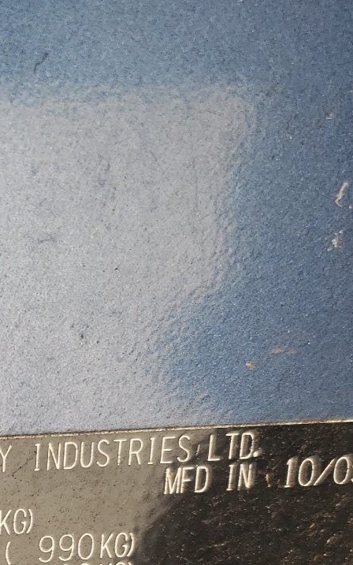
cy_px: 605
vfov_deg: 23.8
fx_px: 1262
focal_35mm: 82
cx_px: -74
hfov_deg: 15.3
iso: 50
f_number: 1.5
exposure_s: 1/333
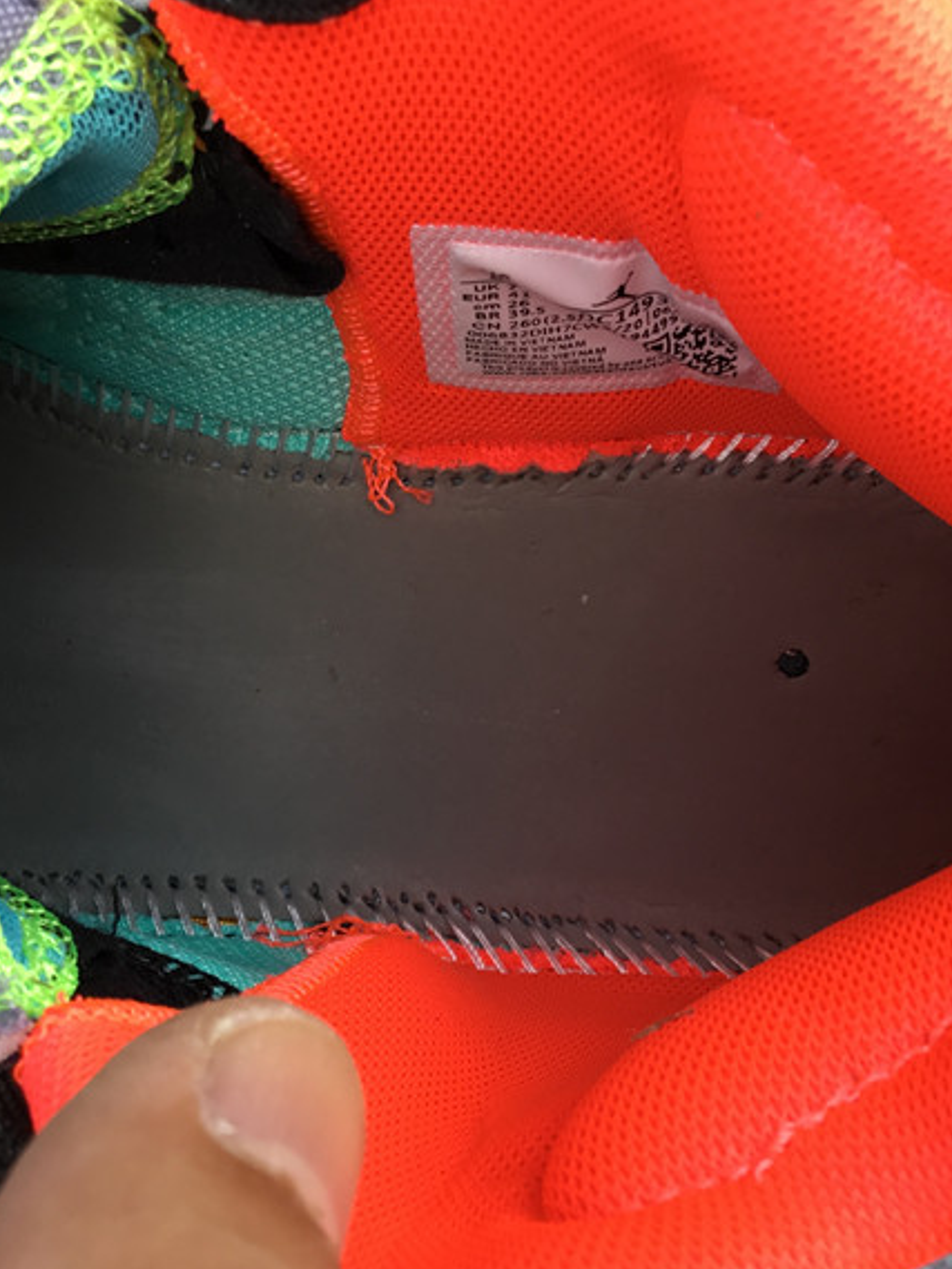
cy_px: 657
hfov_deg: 29.6
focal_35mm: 49
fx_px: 1796
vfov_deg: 38.9
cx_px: 404
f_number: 2.4
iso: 25
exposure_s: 1/100
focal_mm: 3.3
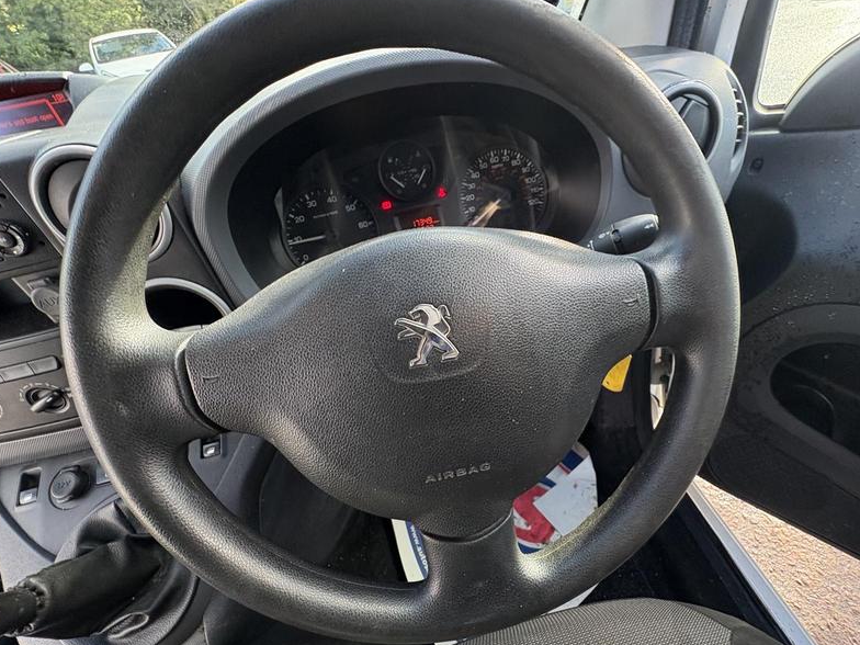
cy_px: 359
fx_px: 398
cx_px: 475
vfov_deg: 77.8
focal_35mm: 16
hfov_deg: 94.2
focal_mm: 2.22
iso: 160
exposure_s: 1/99
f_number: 2.2
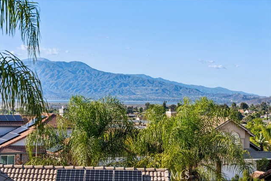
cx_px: 136
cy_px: 90
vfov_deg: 13.7
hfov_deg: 20.4
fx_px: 753
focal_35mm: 100
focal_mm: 99
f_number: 8
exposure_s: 1/250
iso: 100
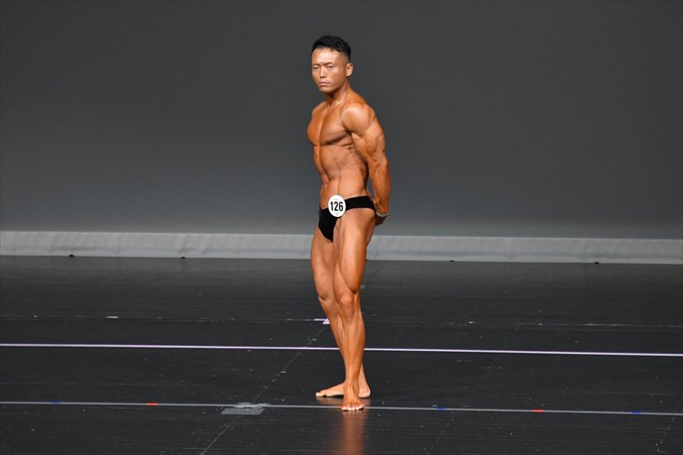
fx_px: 6542
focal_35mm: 345
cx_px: 342
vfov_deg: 4.0
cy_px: 228
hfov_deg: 6.0
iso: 4000
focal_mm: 230
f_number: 5.6
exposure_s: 1/400
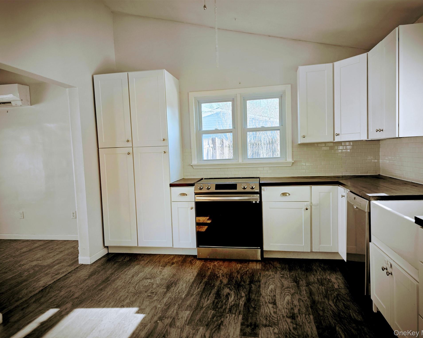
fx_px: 300
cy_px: 169
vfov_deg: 58.8
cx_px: 213
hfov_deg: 70.3
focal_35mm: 24
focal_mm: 6.3
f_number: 1.7
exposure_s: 1/180
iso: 80
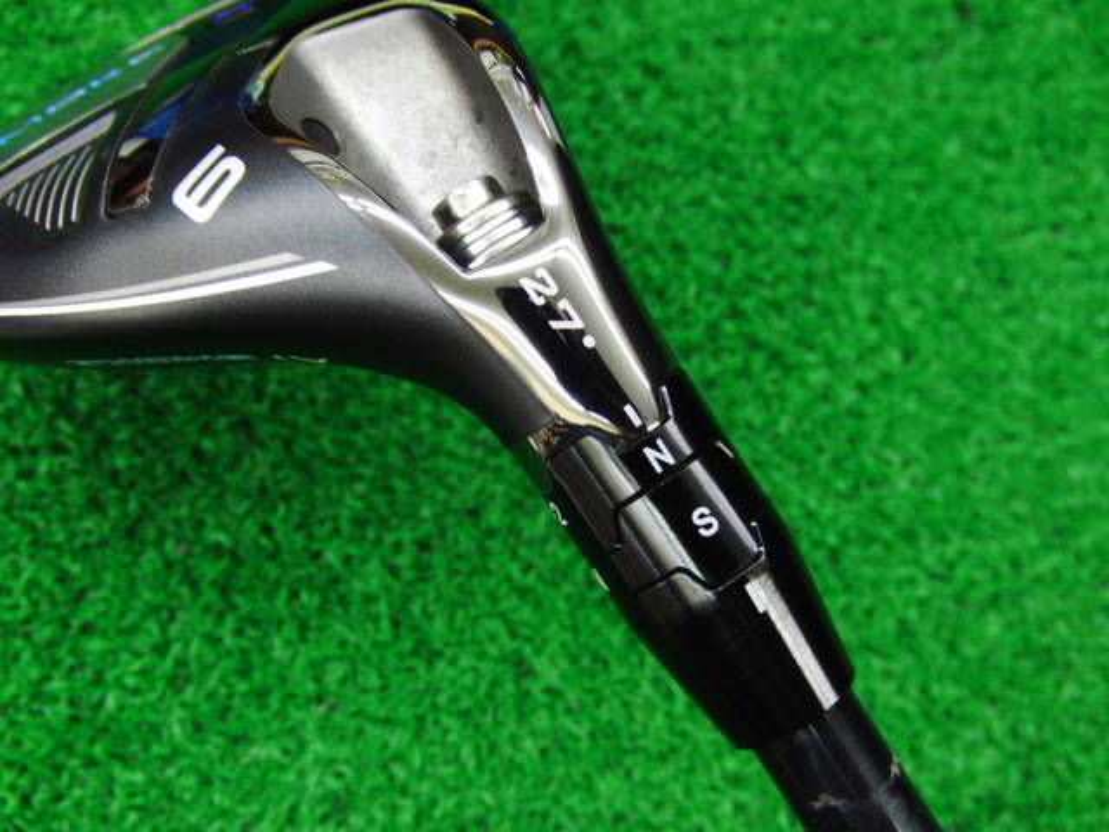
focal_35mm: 37
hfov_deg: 50.1
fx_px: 1185
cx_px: 554
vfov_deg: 38.7
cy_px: 416
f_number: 3.6
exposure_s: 1/30
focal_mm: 6.42
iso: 400
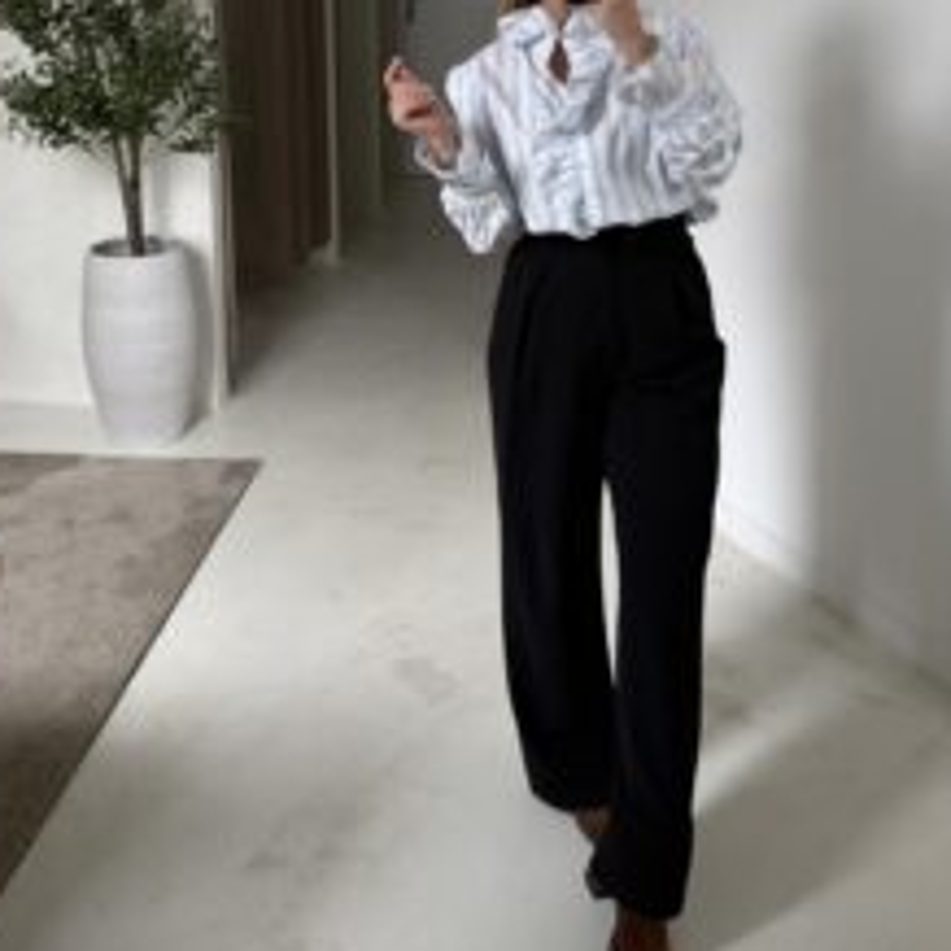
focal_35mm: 39
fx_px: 1212
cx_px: 523
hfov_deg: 42.8
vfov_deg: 40.8
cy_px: 170
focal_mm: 6.76
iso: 200
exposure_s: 1/60
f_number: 1.78
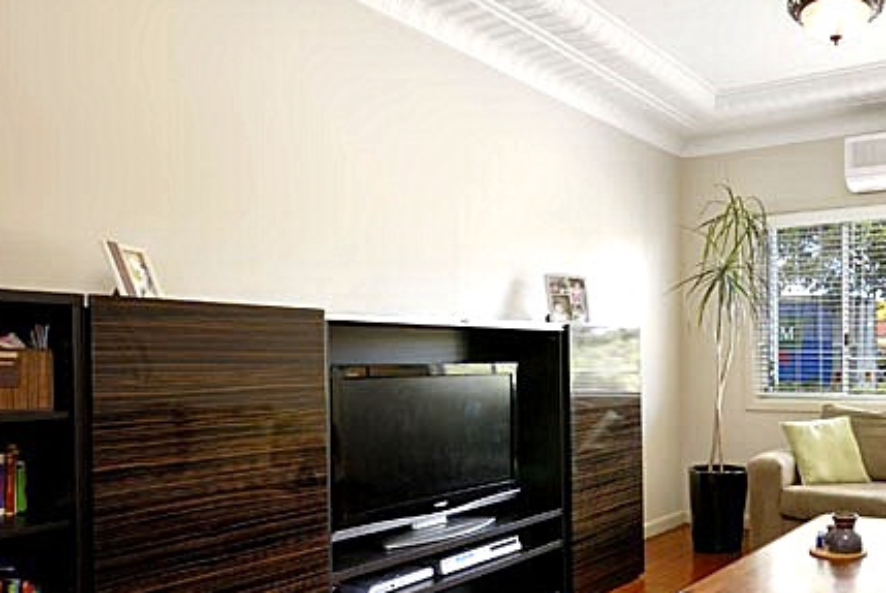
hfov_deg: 59.4
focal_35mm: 28
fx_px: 690
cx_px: 729
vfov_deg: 45.9
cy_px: 384
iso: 100
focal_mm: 10
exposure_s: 1/2
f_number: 7.1
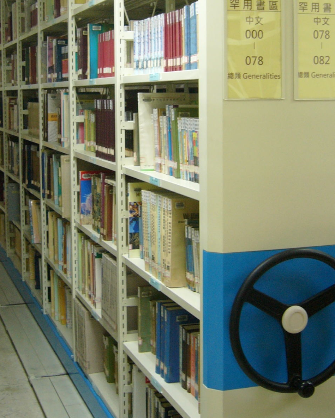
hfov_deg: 25.7
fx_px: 731
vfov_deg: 31.6
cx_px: 128
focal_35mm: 59
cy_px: 124
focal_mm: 5.8
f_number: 2.8
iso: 100
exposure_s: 1/20
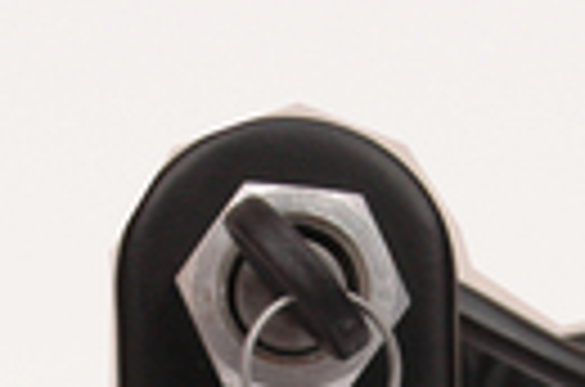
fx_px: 5154
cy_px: 662
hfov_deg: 6.5
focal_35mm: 318
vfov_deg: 4.3
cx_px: 292
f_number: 10
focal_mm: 55
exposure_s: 1/125
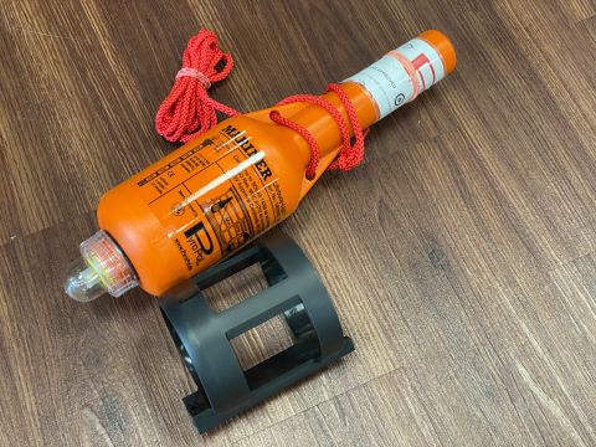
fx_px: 895
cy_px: 224
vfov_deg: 28.0
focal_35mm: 52
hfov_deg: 36.8
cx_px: 298
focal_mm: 6
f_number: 2
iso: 200
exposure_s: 1/50
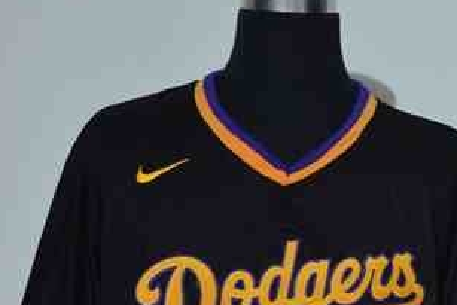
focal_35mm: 187
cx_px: 470
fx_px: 2375
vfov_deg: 7.3
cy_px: 354
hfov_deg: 10.9
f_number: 4.5
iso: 4000
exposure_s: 1/15
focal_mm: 48
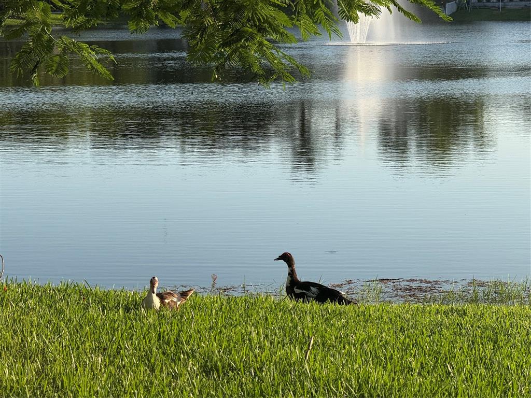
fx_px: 1841
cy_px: 199
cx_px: 266
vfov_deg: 12.3
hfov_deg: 16.4
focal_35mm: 120
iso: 64
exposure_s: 1/707
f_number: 2.8
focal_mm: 15.66
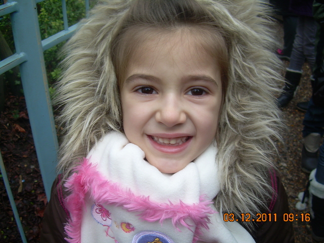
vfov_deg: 37.7
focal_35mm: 38
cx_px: 162
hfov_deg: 49.0
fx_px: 356
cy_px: 122
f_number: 2.8
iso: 50
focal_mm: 6.3
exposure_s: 1/46.2
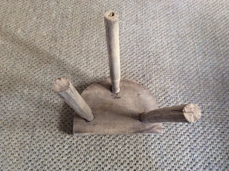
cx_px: 114
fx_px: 211
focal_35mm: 32
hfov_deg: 56.9
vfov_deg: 44.1
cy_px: 86
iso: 160
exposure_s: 1/25
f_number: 2.4
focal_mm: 3.3
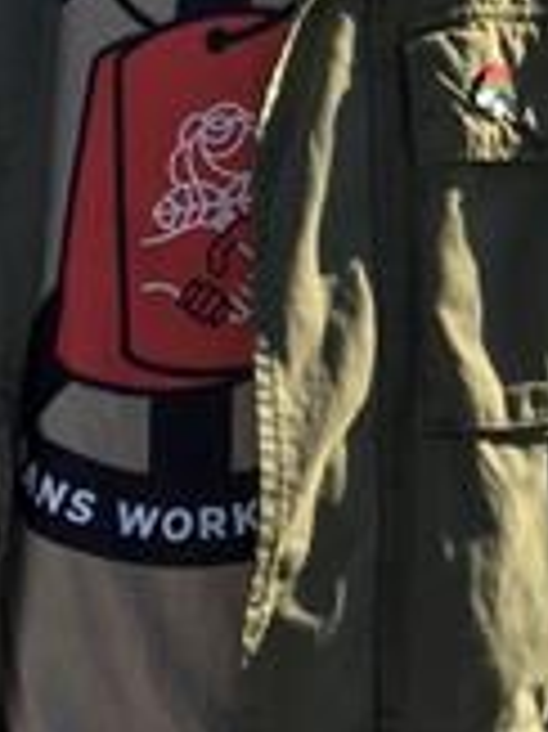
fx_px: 2452
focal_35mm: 116
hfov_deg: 12.3
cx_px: 764
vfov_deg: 15.3
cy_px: -458
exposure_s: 1/732
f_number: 2.2
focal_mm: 4.15
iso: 25
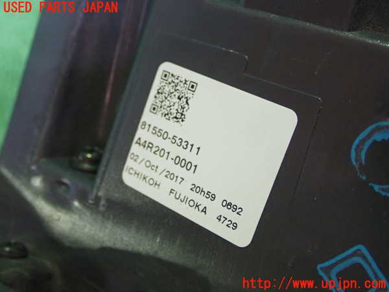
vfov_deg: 29.1
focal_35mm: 50
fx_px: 562
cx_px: 194
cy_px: 146
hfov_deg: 38.2
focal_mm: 9.01
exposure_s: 1/50
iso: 800
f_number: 3.2
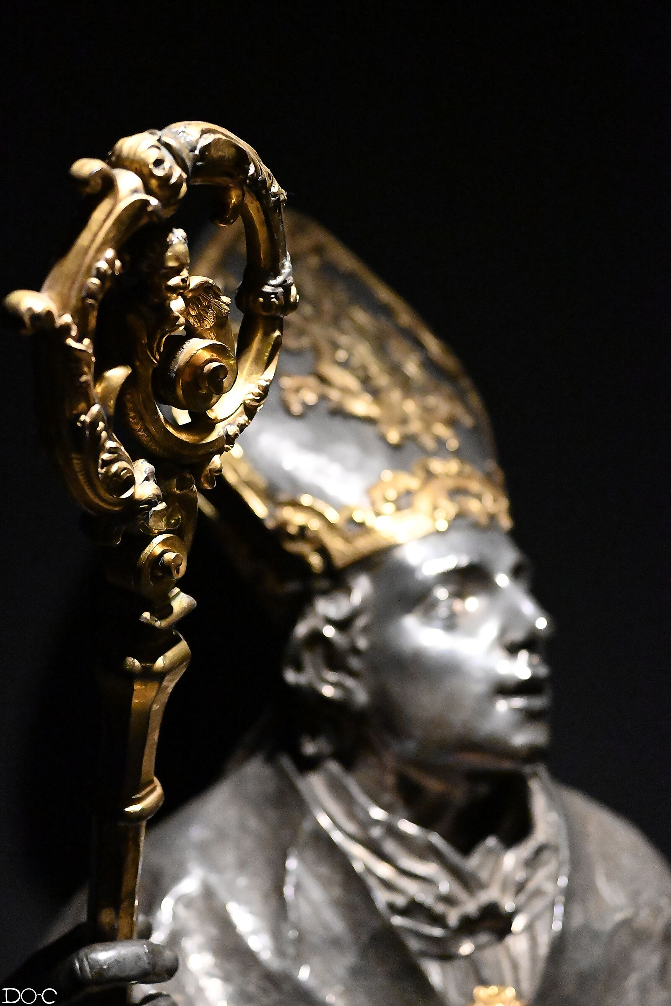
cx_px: 336
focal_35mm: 42
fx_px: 1174
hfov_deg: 31.9
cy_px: 503
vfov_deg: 46.4
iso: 16000
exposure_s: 1/800
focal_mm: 28
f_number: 2.8
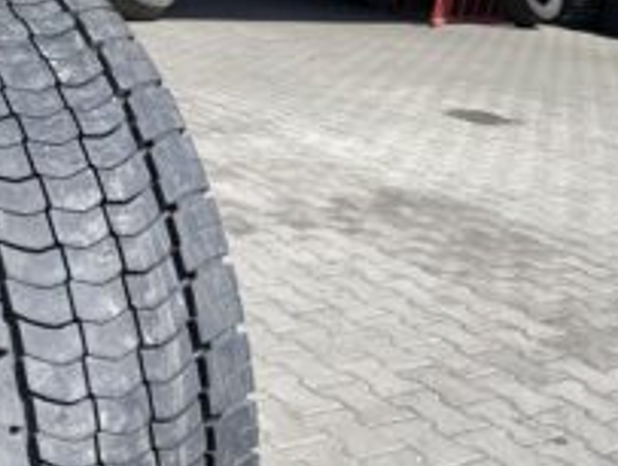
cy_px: 407
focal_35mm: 55
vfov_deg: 25.9
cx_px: 24
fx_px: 984
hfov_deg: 32.5
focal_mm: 4.25
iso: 32
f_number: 1.8
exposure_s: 1/1996
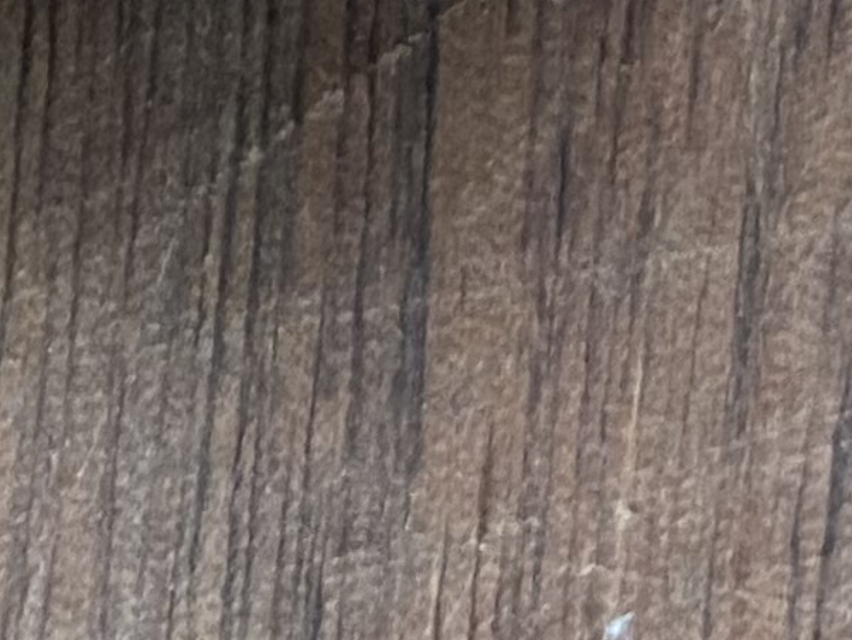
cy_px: -1426
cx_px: -133
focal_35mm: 174
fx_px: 4284
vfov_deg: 7.3
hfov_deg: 11.2
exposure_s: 1/94
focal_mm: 4.25
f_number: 1.8
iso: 125
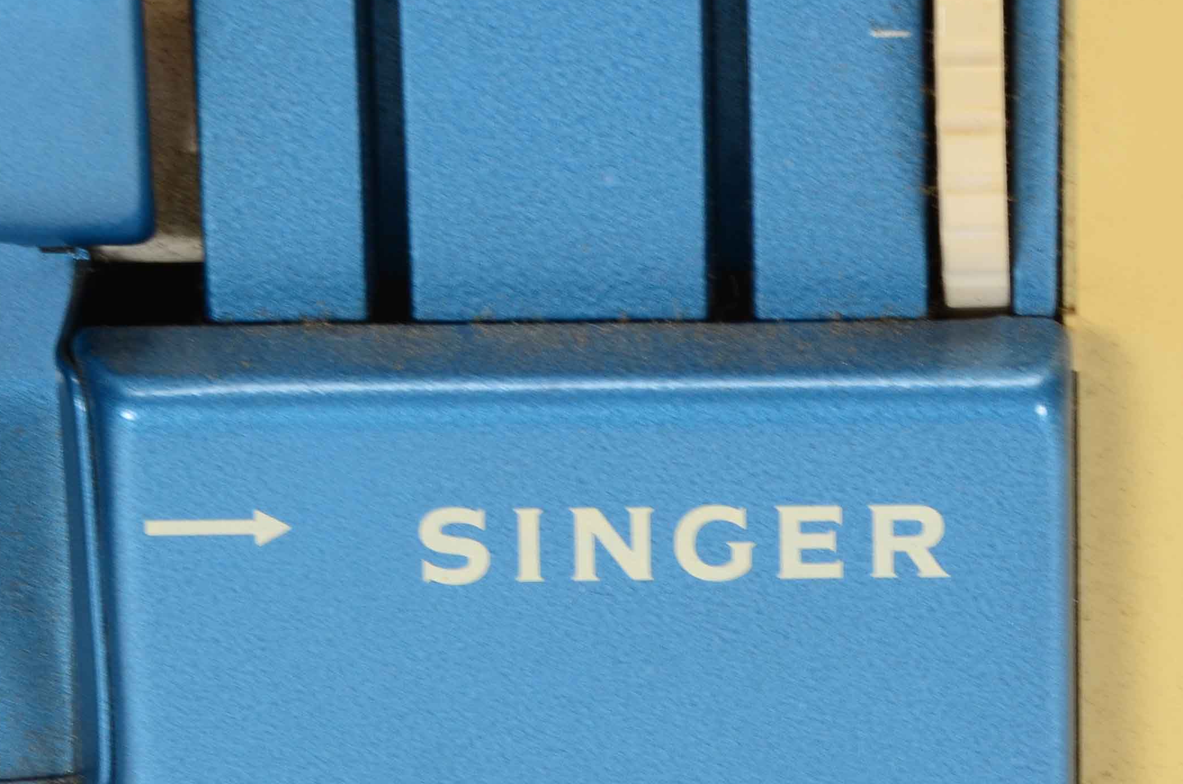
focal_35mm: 369
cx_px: 902
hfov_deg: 5.6
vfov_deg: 3.7
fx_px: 12108
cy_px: 739
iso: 200
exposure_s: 1/160
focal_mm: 105
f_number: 16
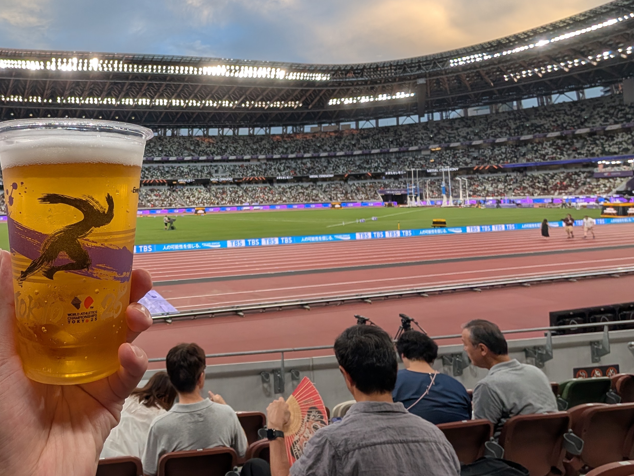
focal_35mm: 20
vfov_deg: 65.1
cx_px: 144
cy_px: 182
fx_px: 366
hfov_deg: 74.7
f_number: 1.7
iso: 58
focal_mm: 2.02
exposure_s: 1/629
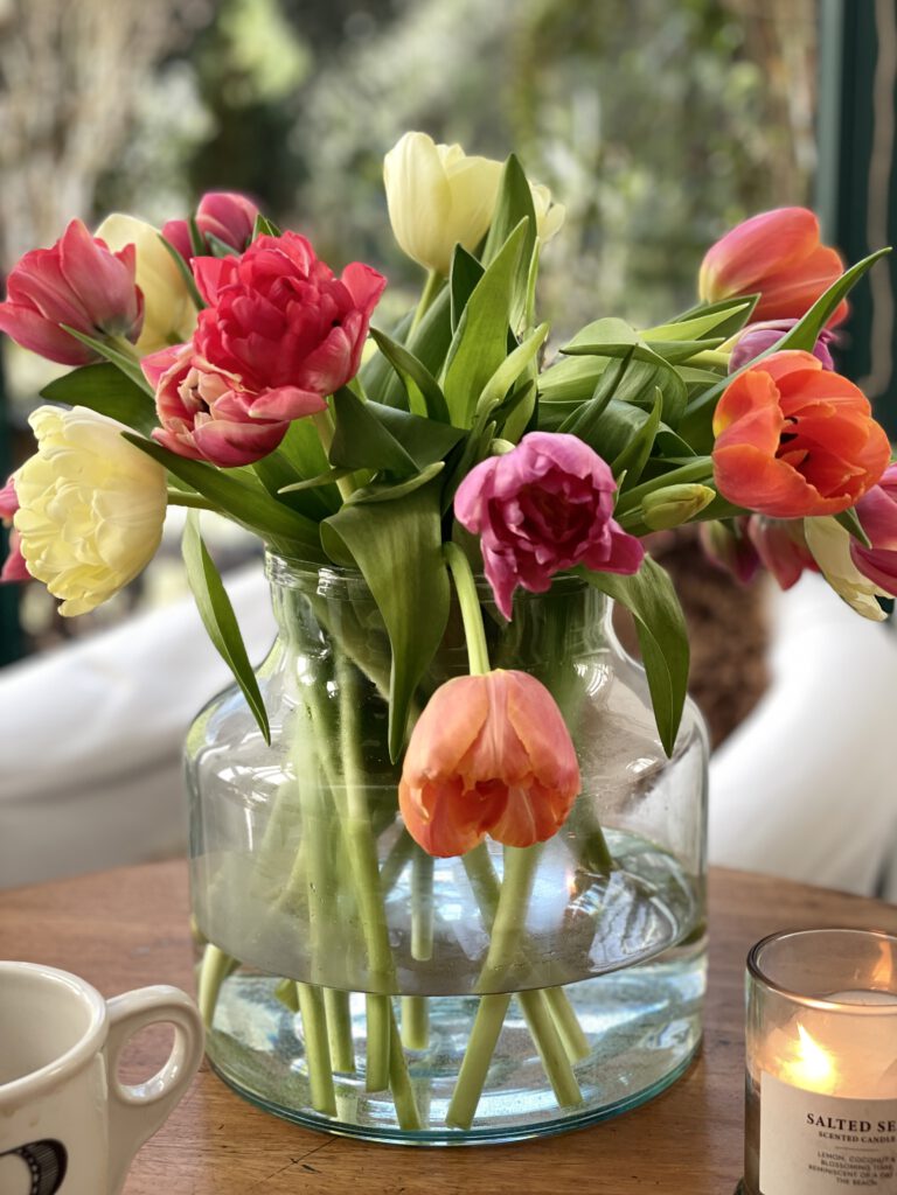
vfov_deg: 36.8
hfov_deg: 28.0
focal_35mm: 52
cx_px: 448
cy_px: 598
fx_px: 1797
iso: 50
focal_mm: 6
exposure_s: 1/122
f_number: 2
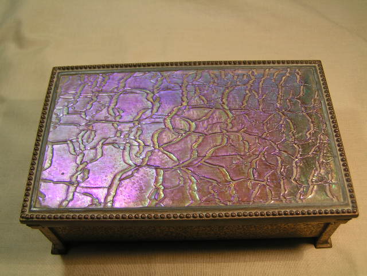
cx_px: 184
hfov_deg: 49.0
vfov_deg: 37.7
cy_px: 138
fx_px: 403
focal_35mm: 38
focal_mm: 5.8
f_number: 3.5
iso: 50
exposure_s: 1/60
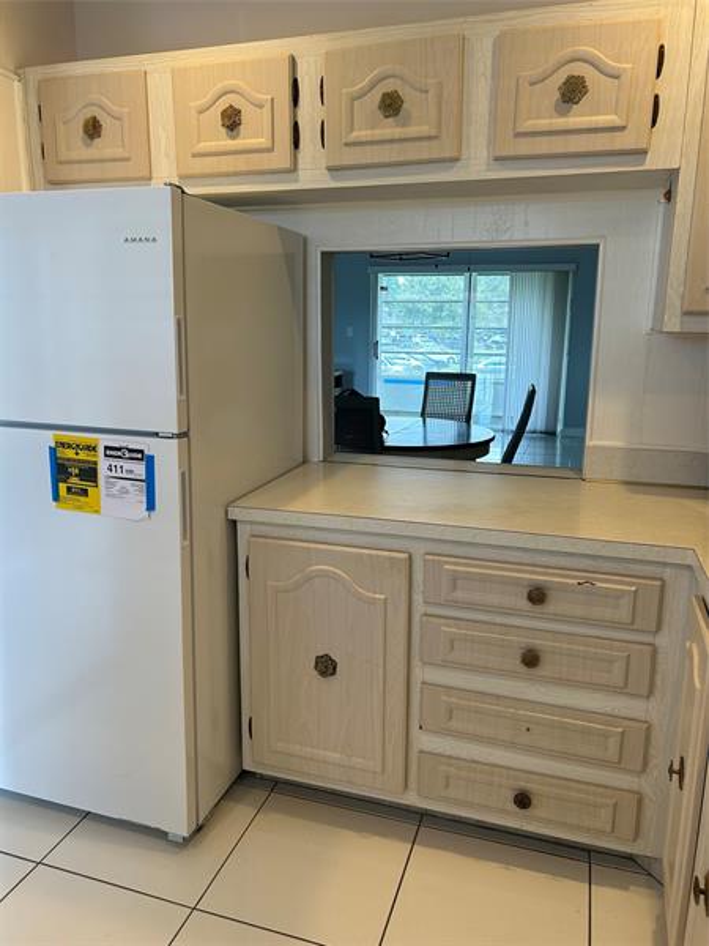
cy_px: 473
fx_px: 710
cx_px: 354
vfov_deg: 67.3
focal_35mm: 26
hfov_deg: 53.1
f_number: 1.5
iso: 64
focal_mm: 5.7
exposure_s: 1/133
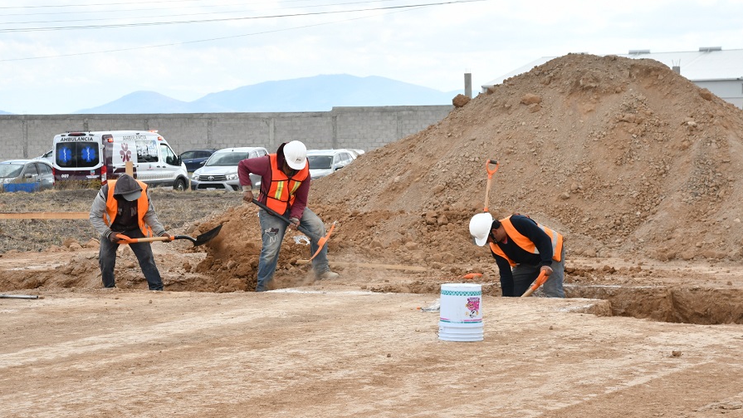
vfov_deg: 12.3
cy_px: 189
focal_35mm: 98
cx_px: 372
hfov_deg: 21.8
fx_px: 1930
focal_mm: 62
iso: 400
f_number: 7.1
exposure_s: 1/250
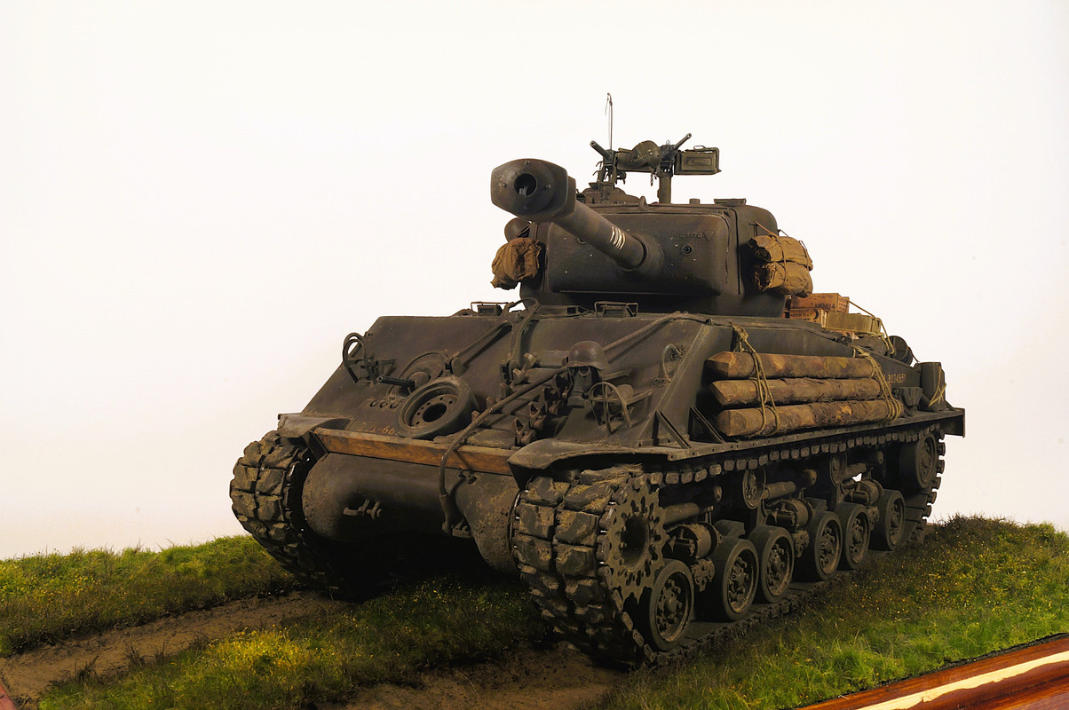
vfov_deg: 36.8
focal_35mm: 36
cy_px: 355
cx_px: 534
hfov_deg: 53.2
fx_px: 1068
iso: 100
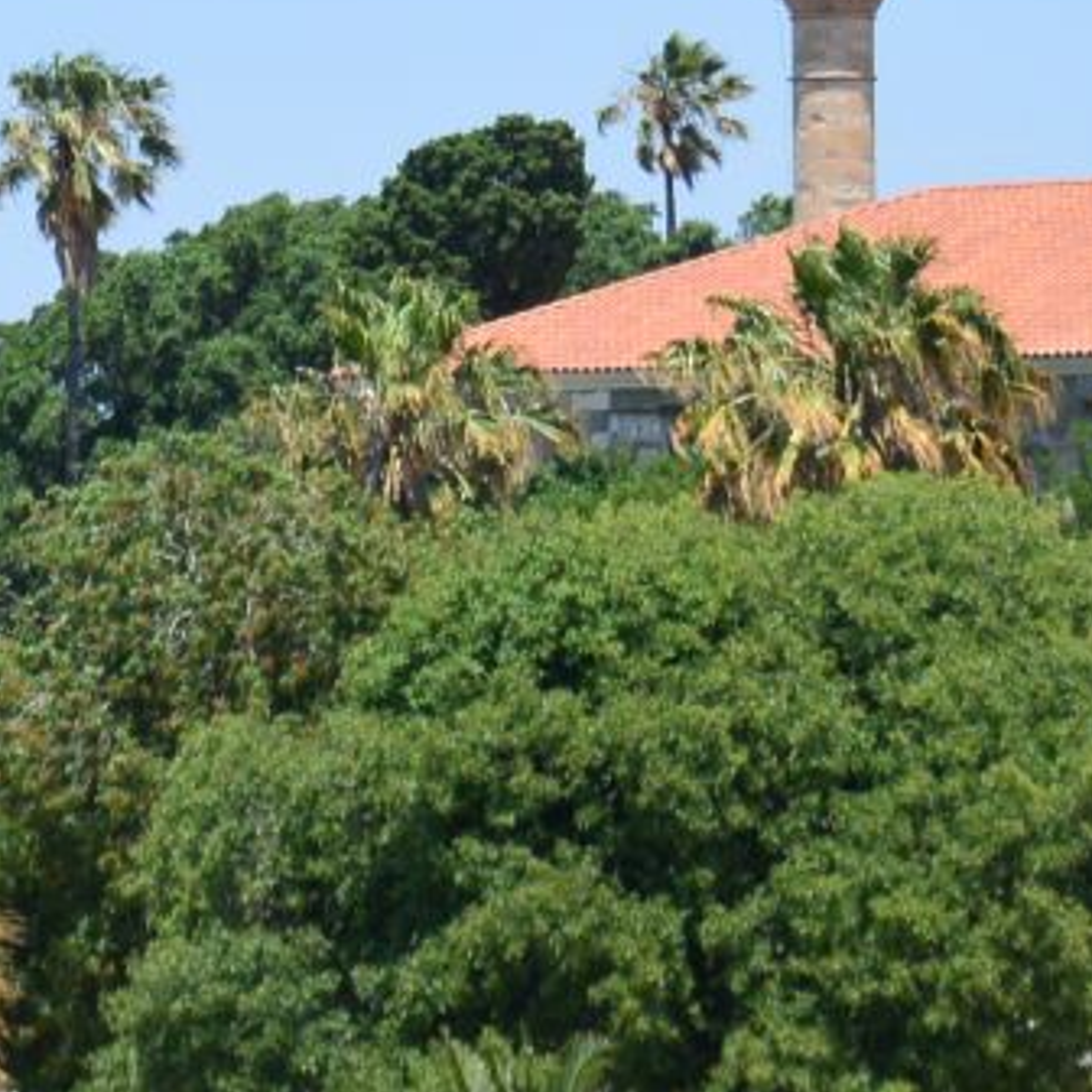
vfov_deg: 6.7
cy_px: 141
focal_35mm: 262
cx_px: 618
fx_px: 9351
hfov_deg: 6.7
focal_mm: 30
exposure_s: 1/640
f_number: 5.6
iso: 160
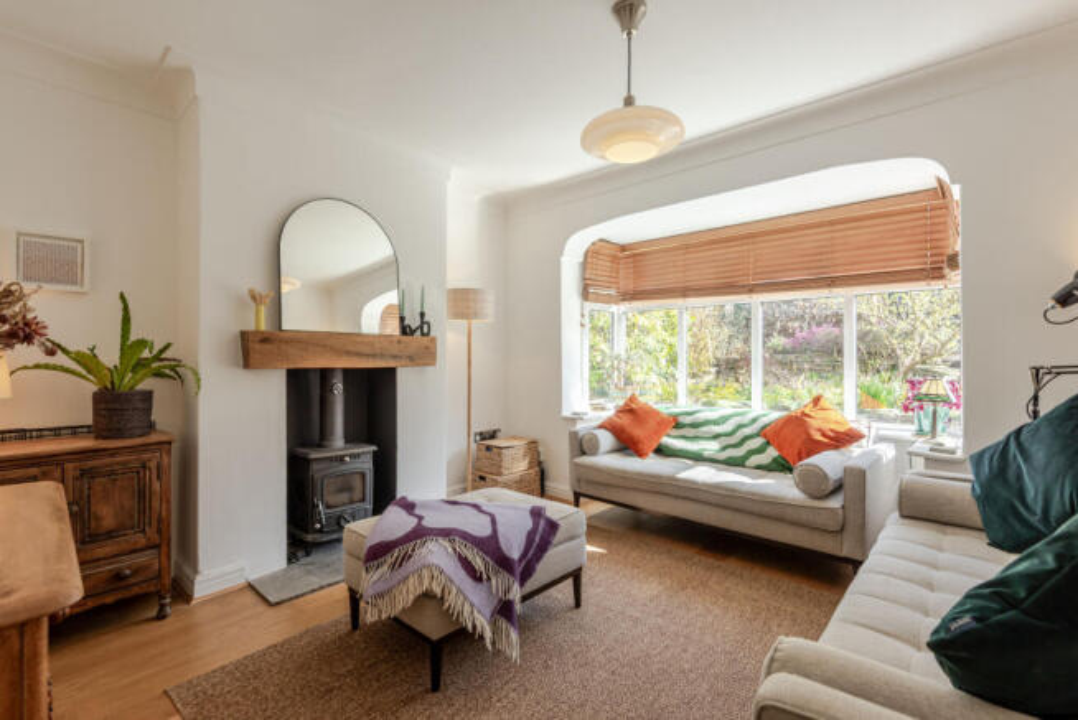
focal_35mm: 16
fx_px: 479
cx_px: 539
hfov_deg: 96.7
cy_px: 360
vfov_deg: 73.8
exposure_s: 1/30
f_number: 8
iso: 100
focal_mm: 16
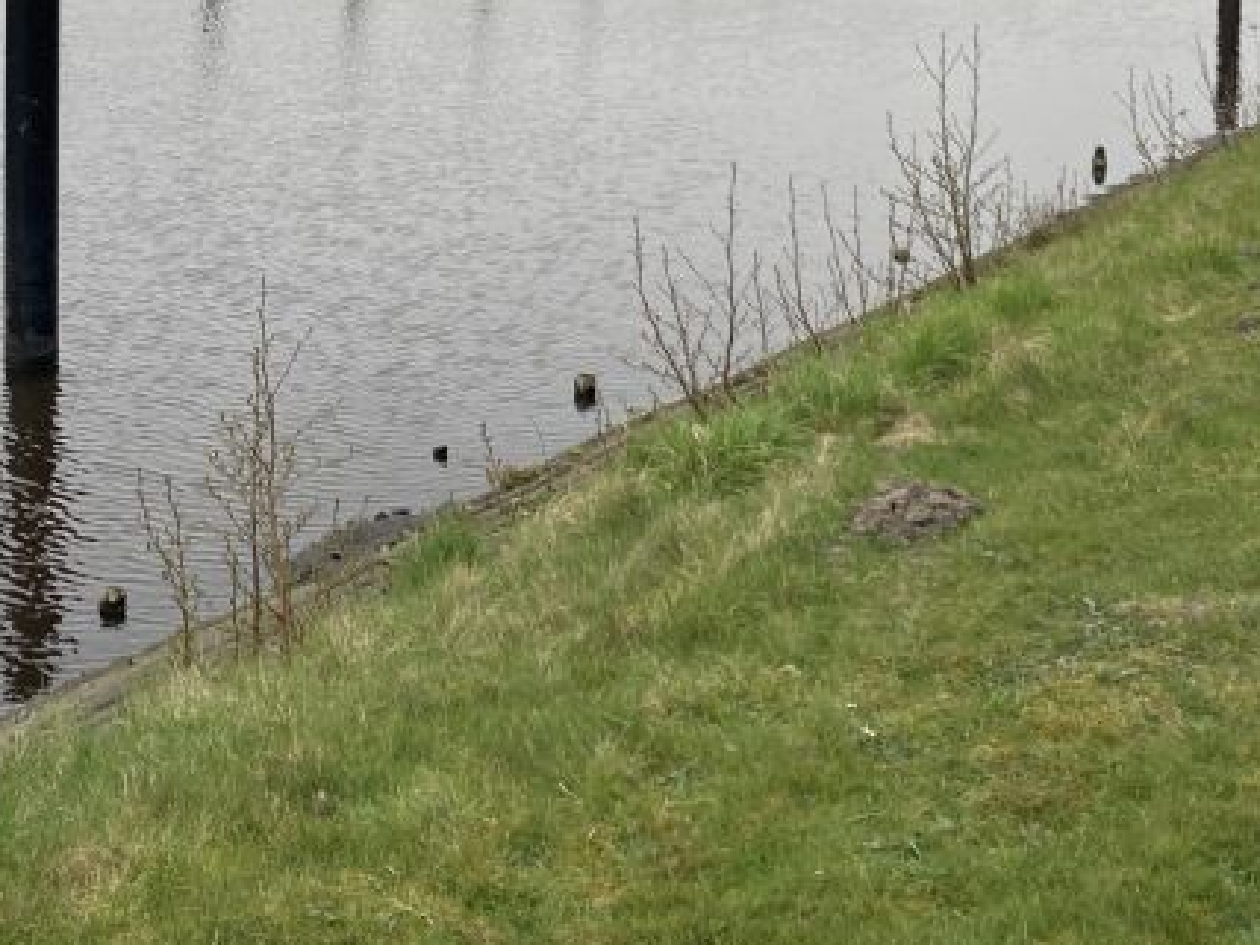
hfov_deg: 28.6
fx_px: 2439
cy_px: -121
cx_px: 344
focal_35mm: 67
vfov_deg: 20.8
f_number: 1.8
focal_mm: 3.99
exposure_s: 1/2208
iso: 20
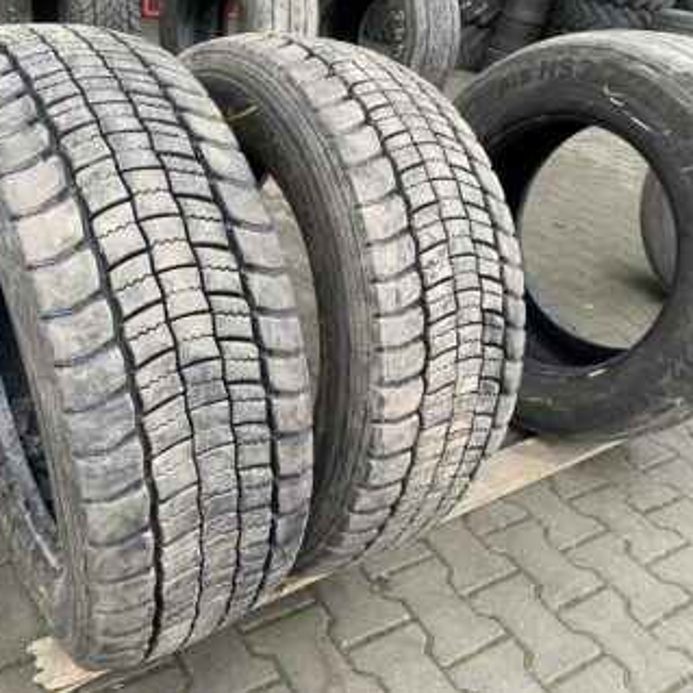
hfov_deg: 52.0
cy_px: 344
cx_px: 261
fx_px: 702
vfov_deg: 52.5
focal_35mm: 31
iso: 125
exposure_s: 1/97
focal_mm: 4.25
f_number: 1.8
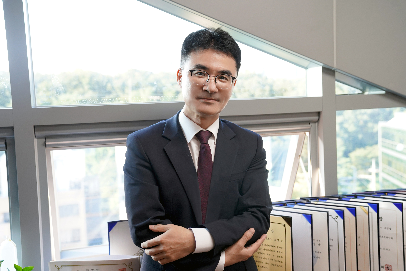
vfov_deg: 32.6
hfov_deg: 47.4
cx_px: 203
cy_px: 136
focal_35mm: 41
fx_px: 462
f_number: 4
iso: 1600
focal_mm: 41
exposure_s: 1/160
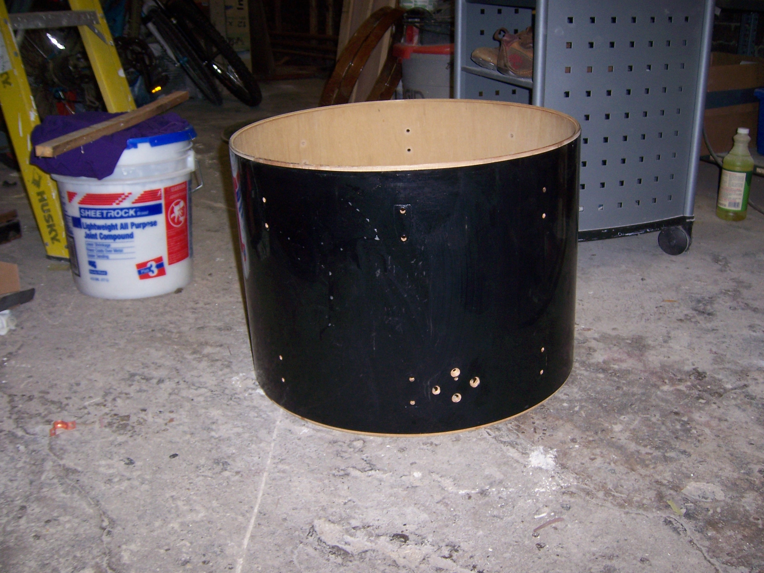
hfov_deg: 51.4
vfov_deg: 39.7
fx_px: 795
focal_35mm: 36
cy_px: 286
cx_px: 382
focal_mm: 6.2
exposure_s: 1/60
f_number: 2.8
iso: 125
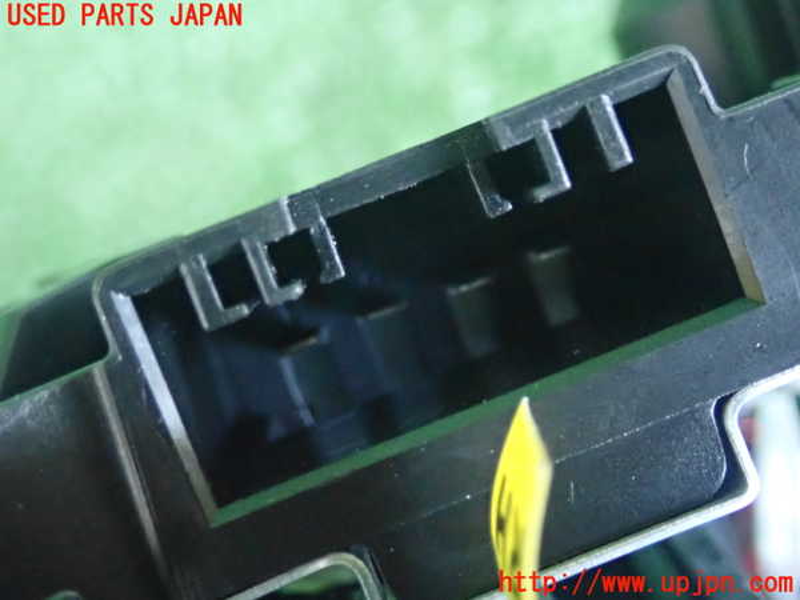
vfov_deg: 24.0
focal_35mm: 61
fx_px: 1410
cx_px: 400
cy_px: 300
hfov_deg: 31.7
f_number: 3.6
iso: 3200
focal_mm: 11.01
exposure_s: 1/25
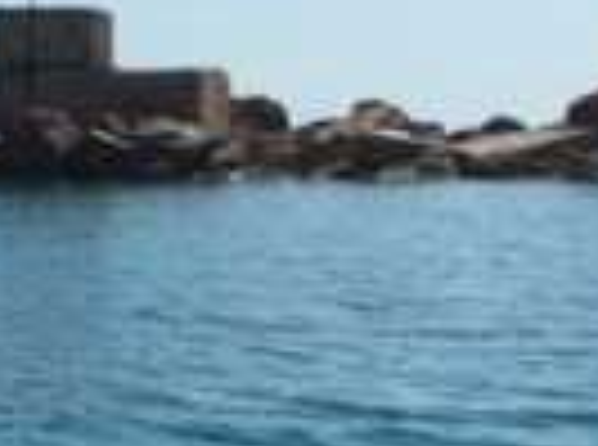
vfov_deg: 10.3
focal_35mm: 140
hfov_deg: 14.1
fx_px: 2412
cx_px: 157
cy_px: 563
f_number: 2.2
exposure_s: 1/3846
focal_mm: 4.15
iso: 25
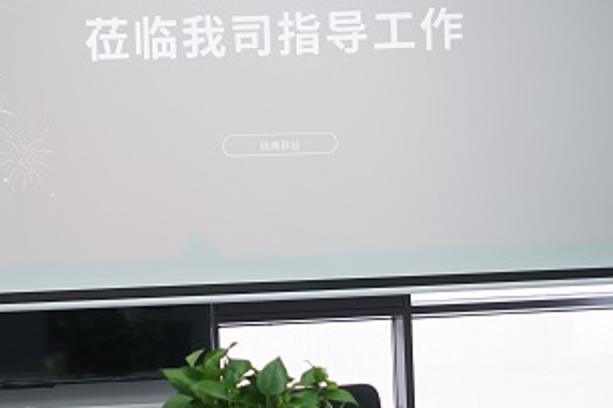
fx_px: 1669
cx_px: 142
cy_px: 210
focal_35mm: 98
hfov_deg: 20.6
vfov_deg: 14.0
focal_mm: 50
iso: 100
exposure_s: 1/60
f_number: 2
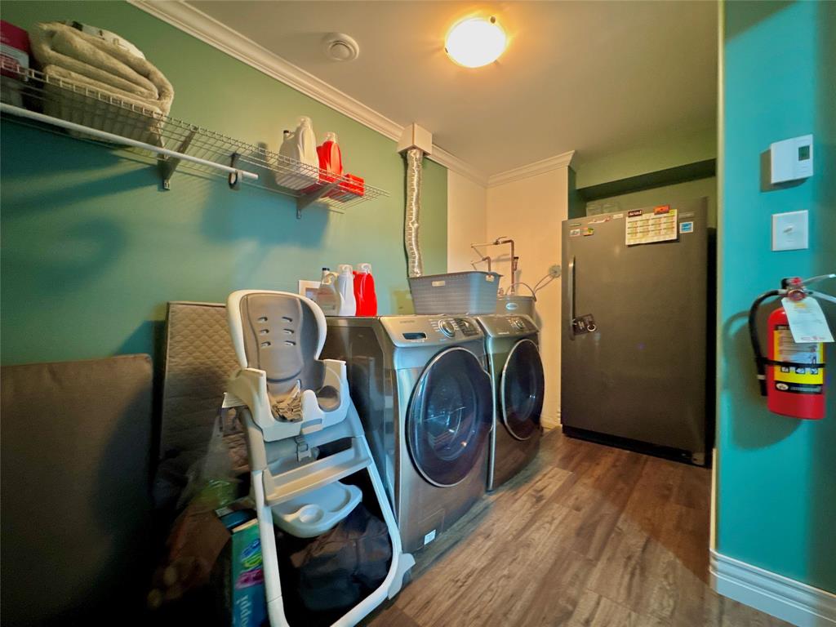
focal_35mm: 14
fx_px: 338
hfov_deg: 102.1
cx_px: 418
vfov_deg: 85.7
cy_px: 314
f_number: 2.2
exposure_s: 1/40
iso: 1000
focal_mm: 2.22
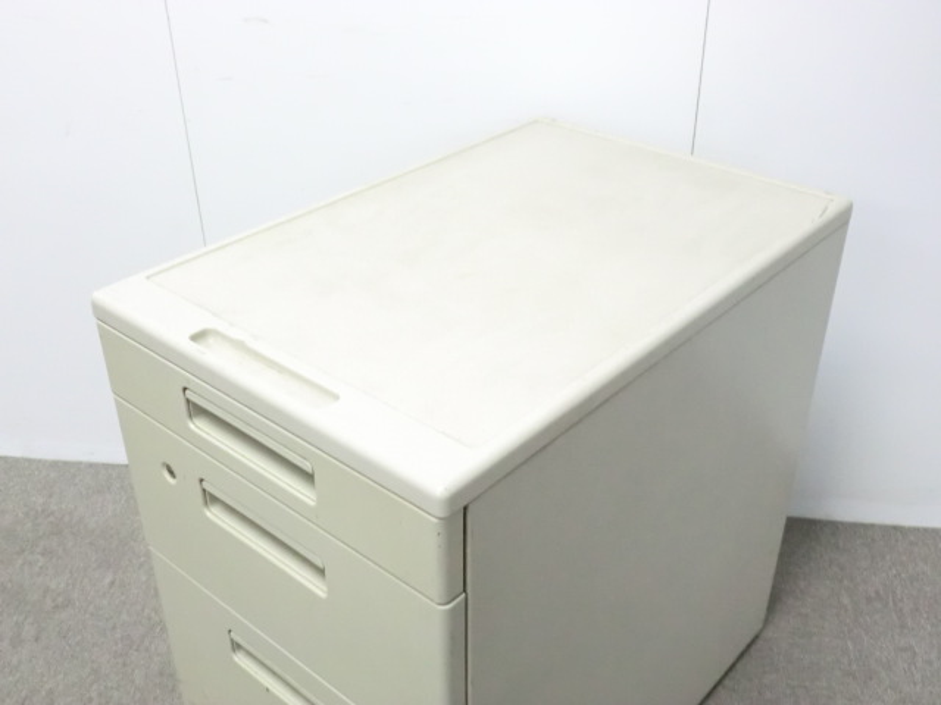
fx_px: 1033
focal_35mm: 38
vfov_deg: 37.7
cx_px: 470
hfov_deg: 49.0
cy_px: 352
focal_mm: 6.9
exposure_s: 1/40
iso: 800
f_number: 3.9
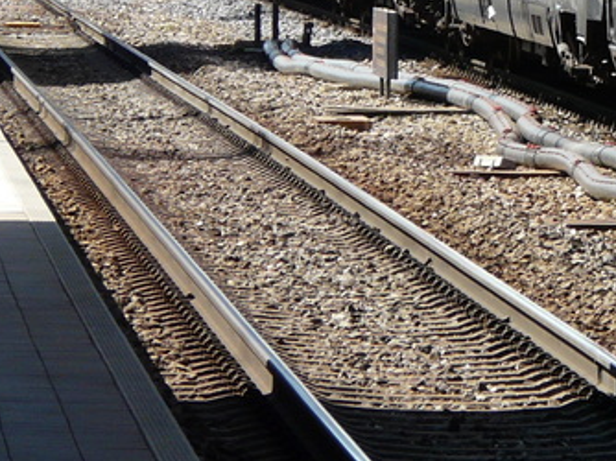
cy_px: -171
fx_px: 10758
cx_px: 893
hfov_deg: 3.3
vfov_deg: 2.5
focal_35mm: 605
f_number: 5
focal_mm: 33.2
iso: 100
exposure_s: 1/250
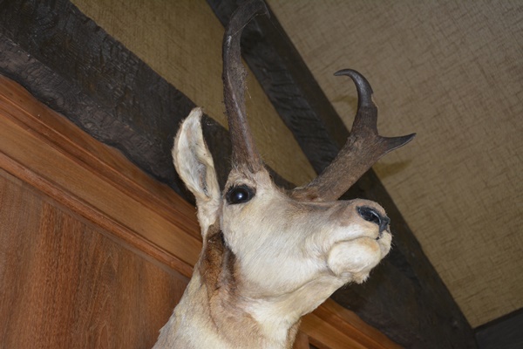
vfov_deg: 28.1
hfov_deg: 41.1
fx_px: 697
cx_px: 262
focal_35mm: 48
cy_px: 174
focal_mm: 32
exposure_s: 1/60
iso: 1000
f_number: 4.8
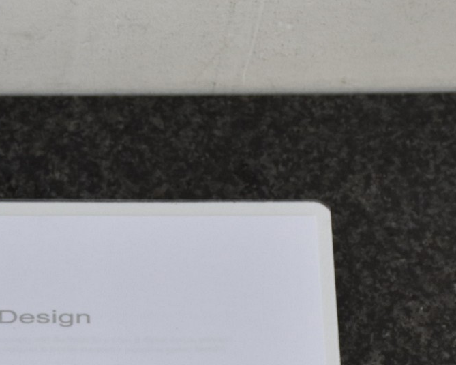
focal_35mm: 211
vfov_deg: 7.2
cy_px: 542
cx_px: 40
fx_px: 2847
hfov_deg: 9.1
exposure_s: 1/160
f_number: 6.3
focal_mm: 42
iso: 400
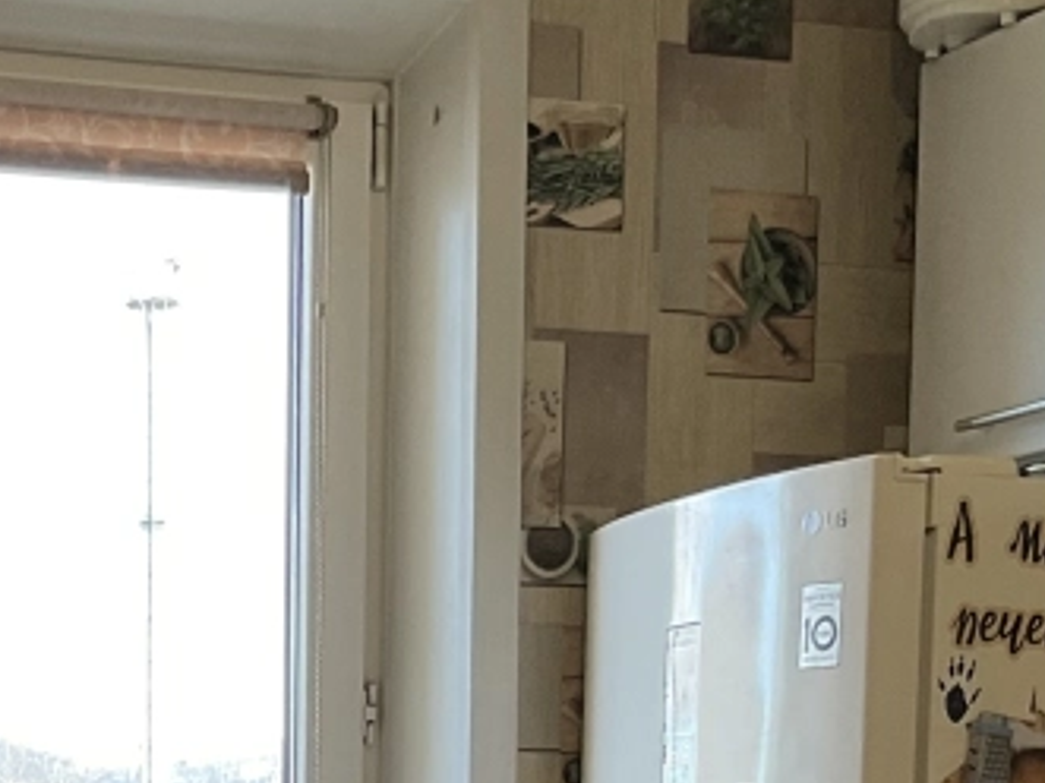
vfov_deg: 12.5
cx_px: 66
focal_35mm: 110
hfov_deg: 17.6
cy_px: 1293
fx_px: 3320
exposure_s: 1/50
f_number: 1.8
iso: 40
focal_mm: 3
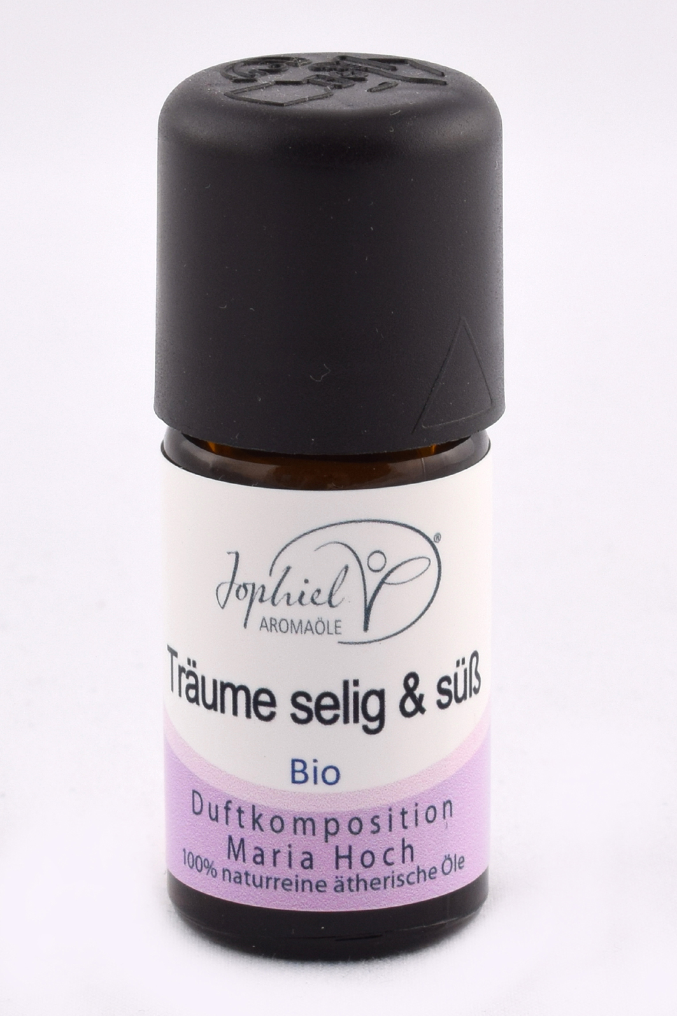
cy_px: 508
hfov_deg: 16.5
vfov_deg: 24.6
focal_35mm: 82
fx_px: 2328
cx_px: 338
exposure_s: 1/125
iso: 200
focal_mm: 55
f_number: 11
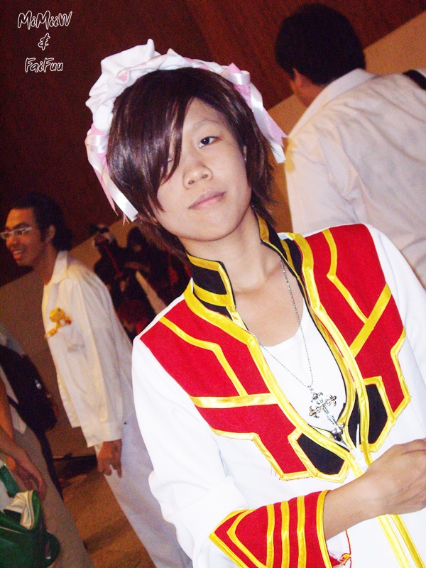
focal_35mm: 78
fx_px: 1280
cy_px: 284
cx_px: 213
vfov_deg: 25.0
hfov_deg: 18.9
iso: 400
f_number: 4.3
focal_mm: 16.3
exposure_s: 1/80
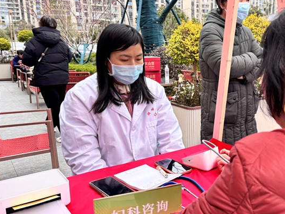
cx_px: 203
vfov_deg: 39.7
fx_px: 296
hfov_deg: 49.9
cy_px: 110
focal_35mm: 36
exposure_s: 1/553
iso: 80
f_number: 1.78
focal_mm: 6.76
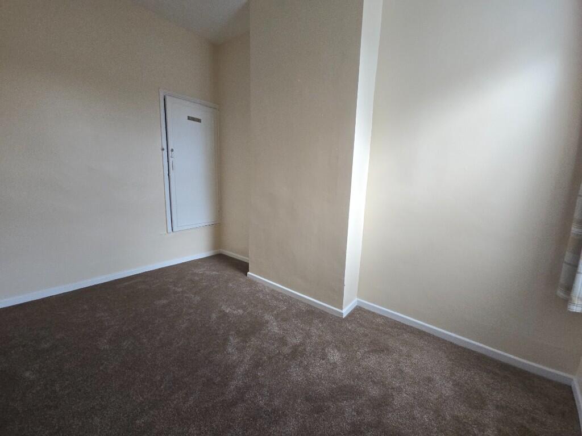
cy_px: 218
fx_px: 219
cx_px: 291
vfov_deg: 89.9
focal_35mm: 13
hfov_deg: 106.2
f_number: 2.2
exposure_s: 1/100
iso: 160
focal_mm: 2.2
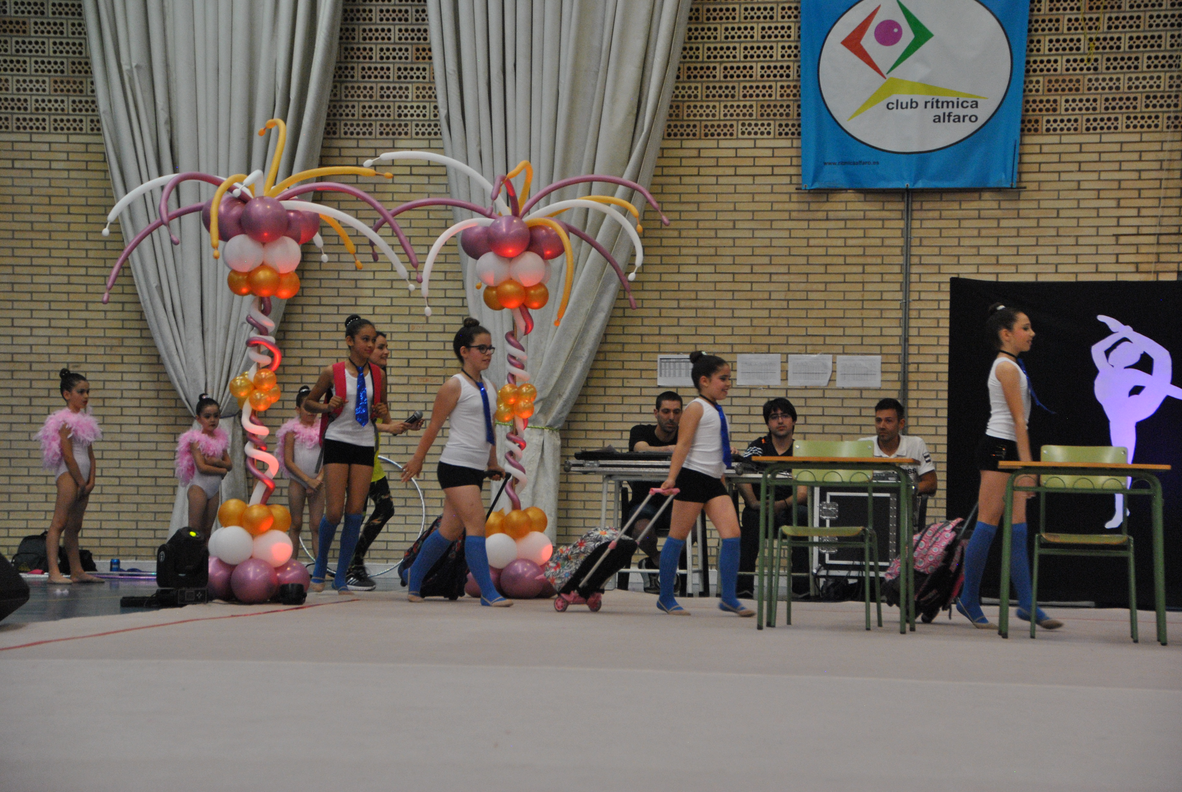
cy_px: 396
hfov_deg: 21.9
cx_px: 591
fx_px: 3057
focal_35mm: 93
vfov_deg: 14.7
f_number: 5
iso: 800
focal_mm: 62
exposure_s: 1/200
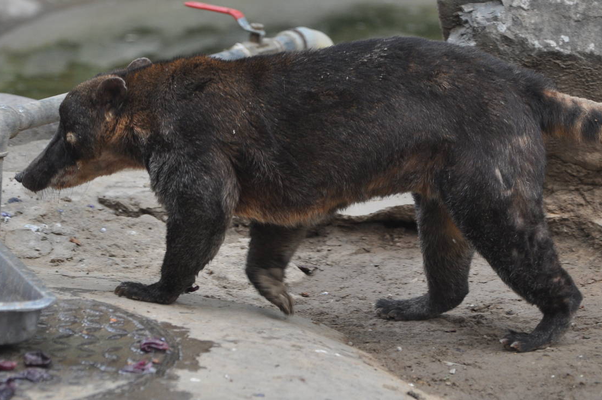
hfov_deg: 7.6
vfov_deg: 5.0
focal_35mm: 272
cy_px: 176
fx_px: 4540
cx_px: 299
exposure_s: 1/250
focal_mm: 125
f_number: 4.8
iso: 560
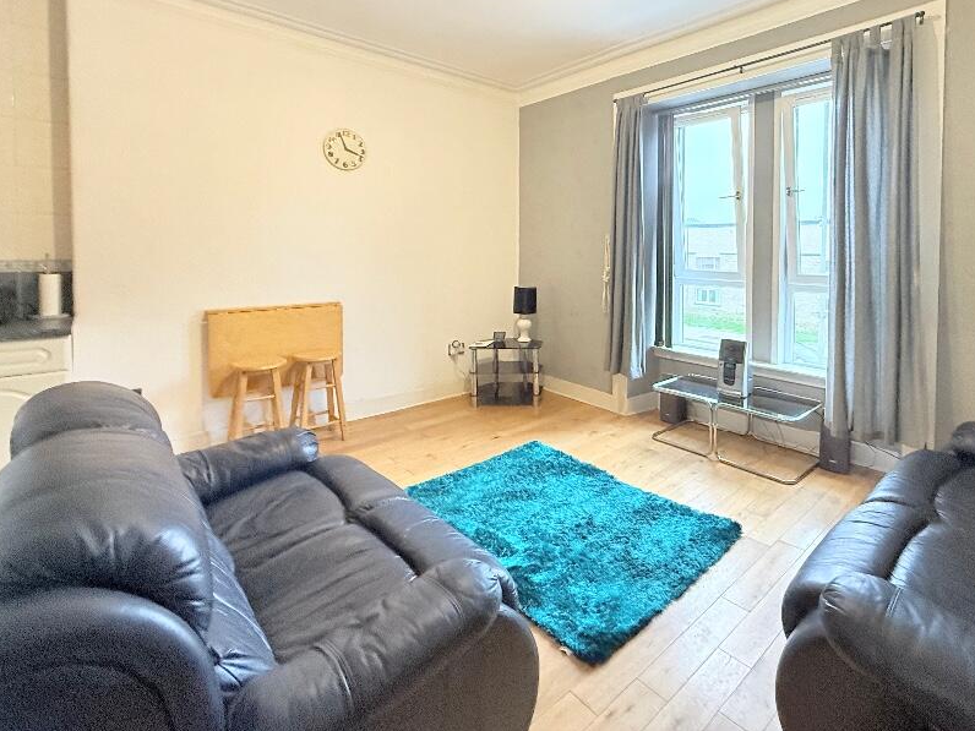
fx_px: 507
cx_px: 600
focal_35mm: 18
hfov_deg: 86.3
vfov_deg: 70.2
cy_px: 264
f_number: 2.2
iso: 500
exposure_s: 1/100
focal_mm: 2.22
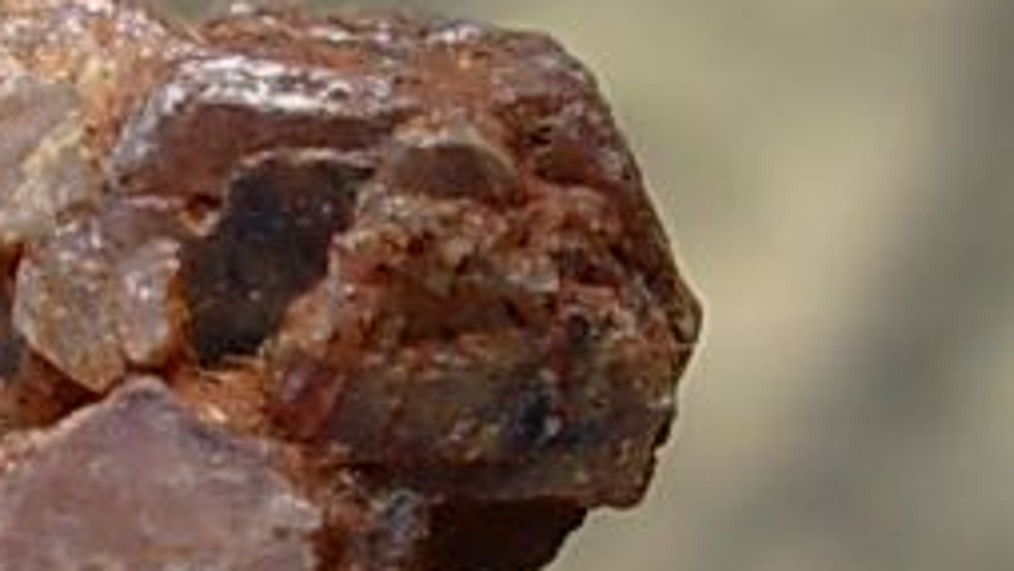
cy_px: 276
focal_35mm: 167
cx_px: 327
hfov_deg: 12.9
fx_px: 4491
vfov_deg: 7.3
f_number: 2.9
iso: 50
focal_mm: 6.3
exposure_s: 1/384
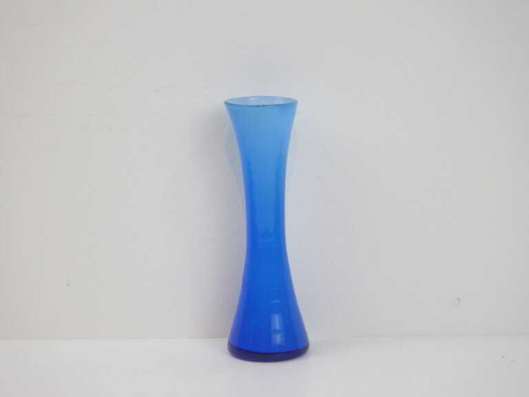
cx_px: 264
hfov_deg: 20.9
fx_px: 1437
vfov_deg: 15.7
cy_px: 198
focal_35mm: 94
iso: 125
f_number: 5
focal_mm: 16.7
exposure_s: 1/30
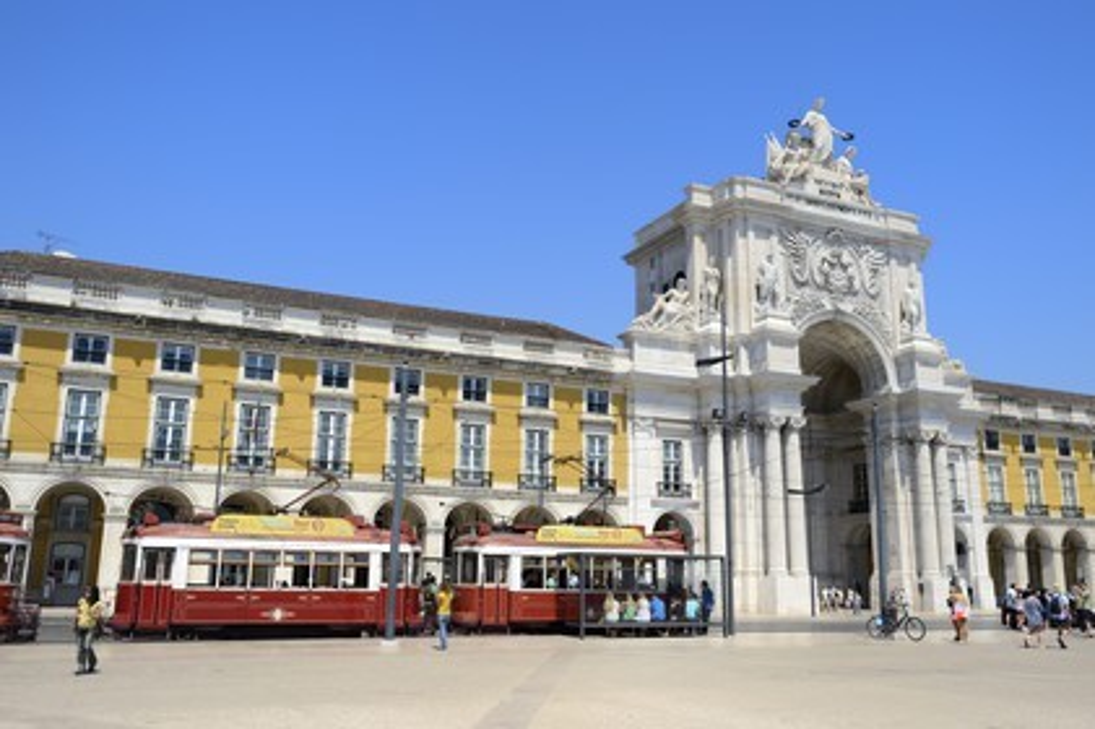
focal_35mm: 32
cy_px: 364
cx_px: 548
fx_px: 973
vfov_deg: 41.1
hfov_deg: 58.8
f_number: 9
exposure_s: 1/320
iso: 100
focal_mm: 32
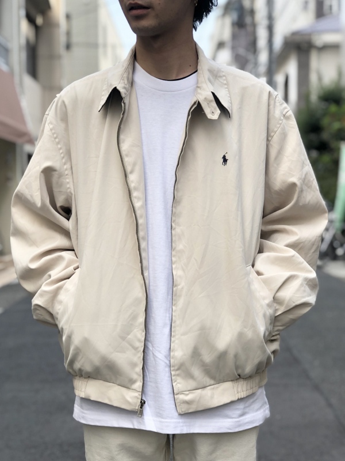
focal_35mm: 57
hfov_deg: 25.7
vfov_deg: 33.8
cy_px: 230
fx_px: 757
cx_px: 172
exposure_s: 1/176
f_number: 2.8
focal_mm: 6.6
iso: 25
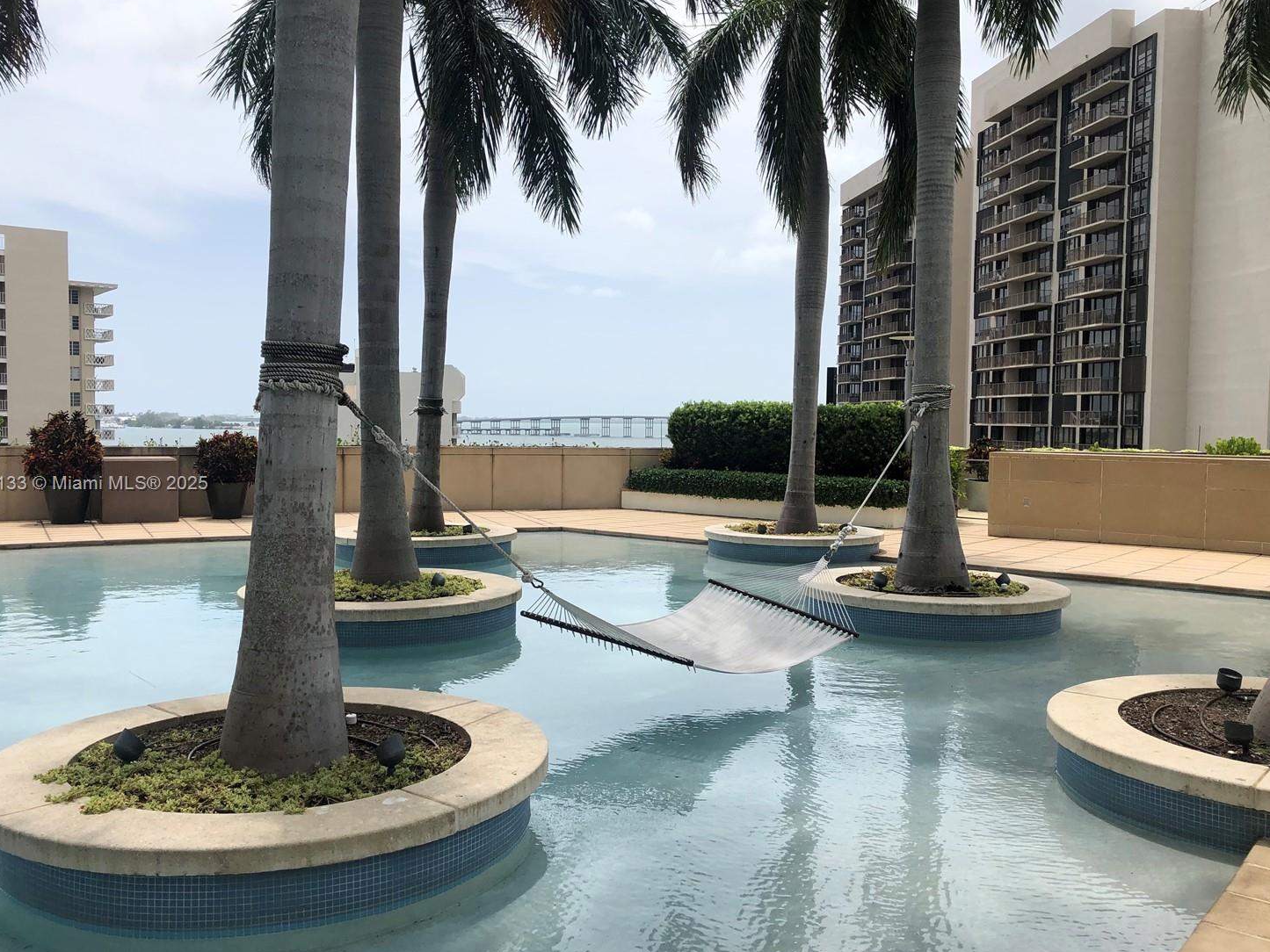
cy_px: 485
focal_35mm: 31
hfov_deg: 58.3
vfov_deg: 45.4
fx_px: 1137
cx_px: 630
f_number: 1.8
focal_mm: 4
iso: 20
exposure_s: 1/2703
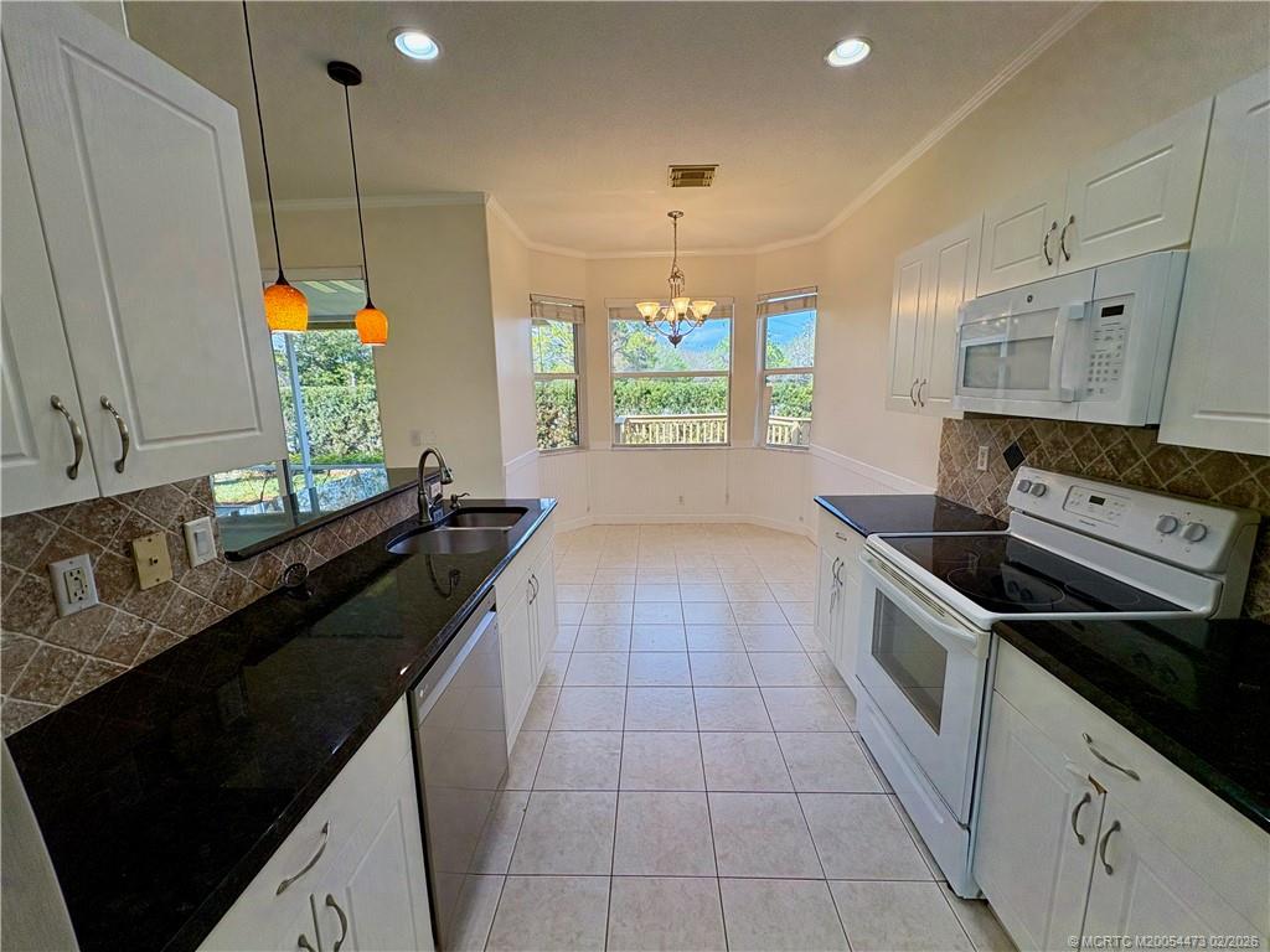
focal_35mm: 14
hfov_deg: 102.1
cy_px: 476
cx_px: 635
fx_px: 514
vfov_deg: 85.7
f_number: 2.2
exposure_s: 1/132
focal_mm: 2.22
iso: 80
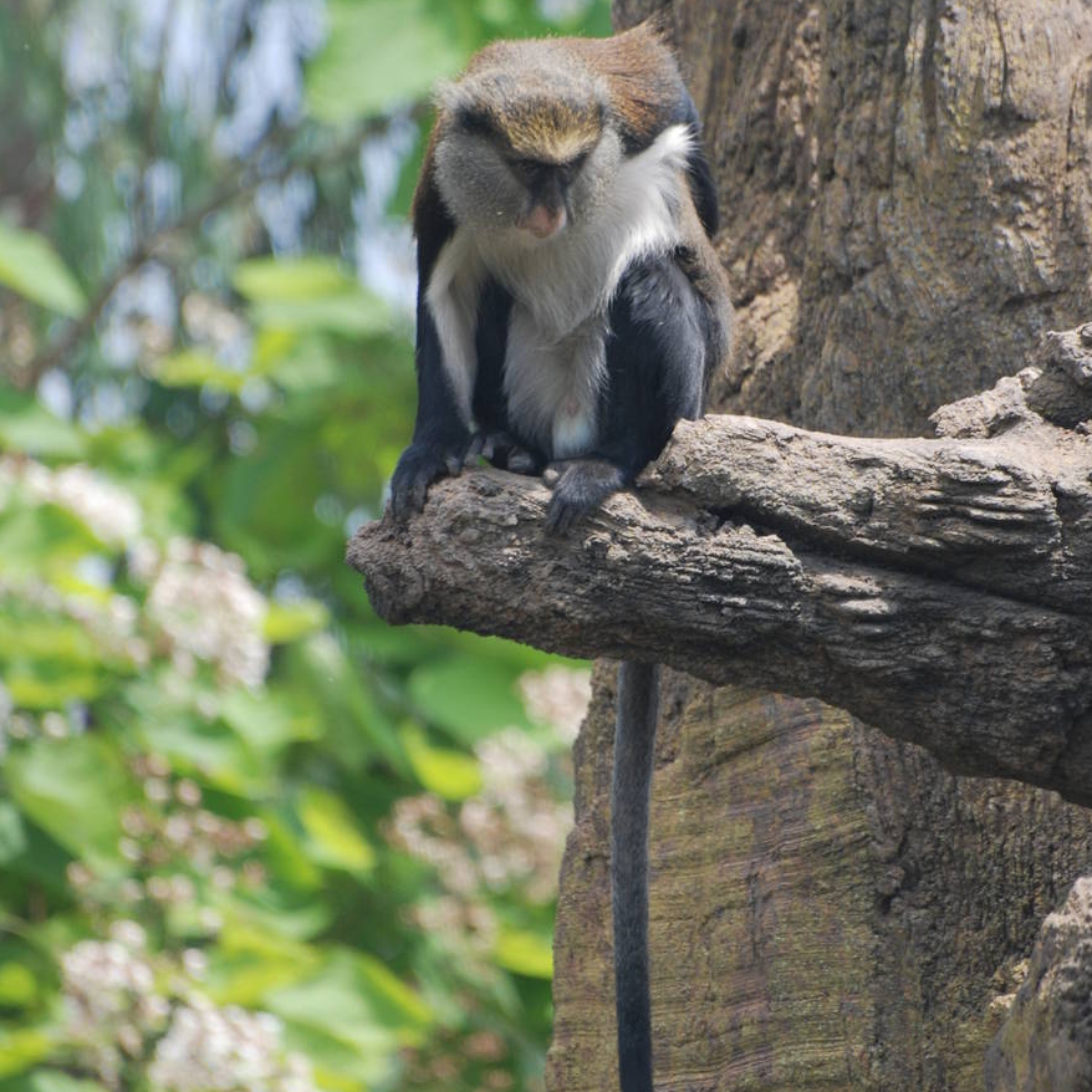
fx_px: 24912
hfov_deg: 2.5
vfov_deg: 2.5
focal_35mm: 698
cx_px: 655
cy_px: 465
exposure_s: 1/500
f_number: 5.6
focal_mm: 300
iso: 280
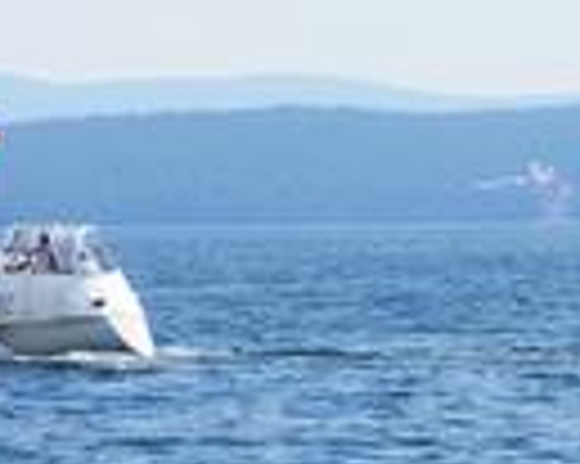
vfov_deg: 5.8
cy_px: -77
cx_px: -832
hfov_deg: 6.9
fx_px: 4563
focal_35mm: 266
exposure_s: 1/160
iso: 100
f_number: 8
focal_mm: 28
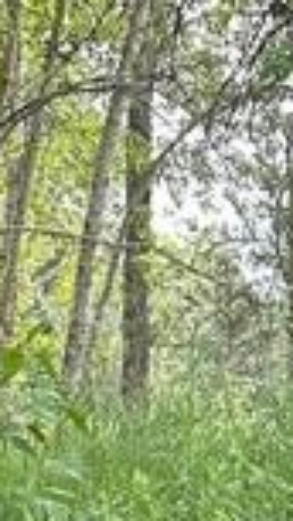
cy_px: 807
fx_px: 1810
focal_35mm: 131
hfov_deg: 9.2
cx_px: 235
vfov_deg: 15.1
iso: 250
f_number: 1.78
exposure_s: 1/74
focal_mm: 6.86
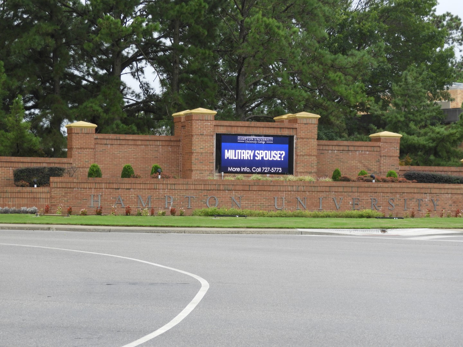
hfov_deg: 18.7
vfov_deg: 14.1
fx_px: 1404
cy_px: 174
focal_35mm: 105
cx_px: 232
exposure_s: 1/125
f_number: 4.8
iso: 100
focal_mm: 18.8
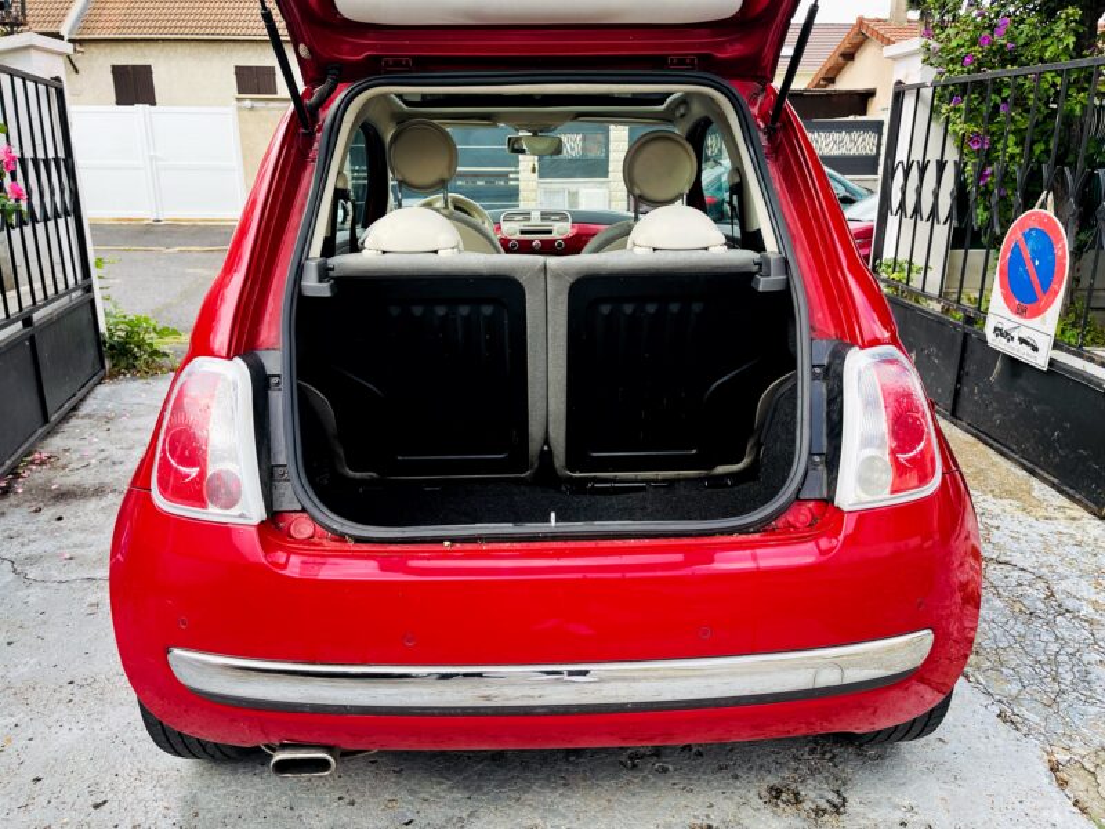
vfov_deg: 53.1
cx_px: 552
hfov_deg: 67.3
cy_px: 414
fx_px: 830
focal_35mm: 26
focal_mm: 5.1
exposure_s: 1/341
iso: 32
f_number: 1.6
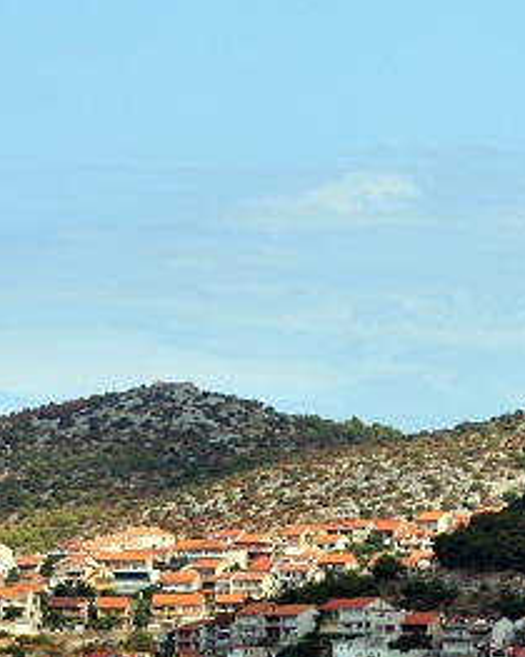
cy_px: 561
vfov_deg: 5.7
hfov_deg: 4.6
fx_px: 6553
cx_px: 662
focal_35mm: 337
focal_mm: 70
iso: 200
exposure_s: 1/1000
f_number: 5.6
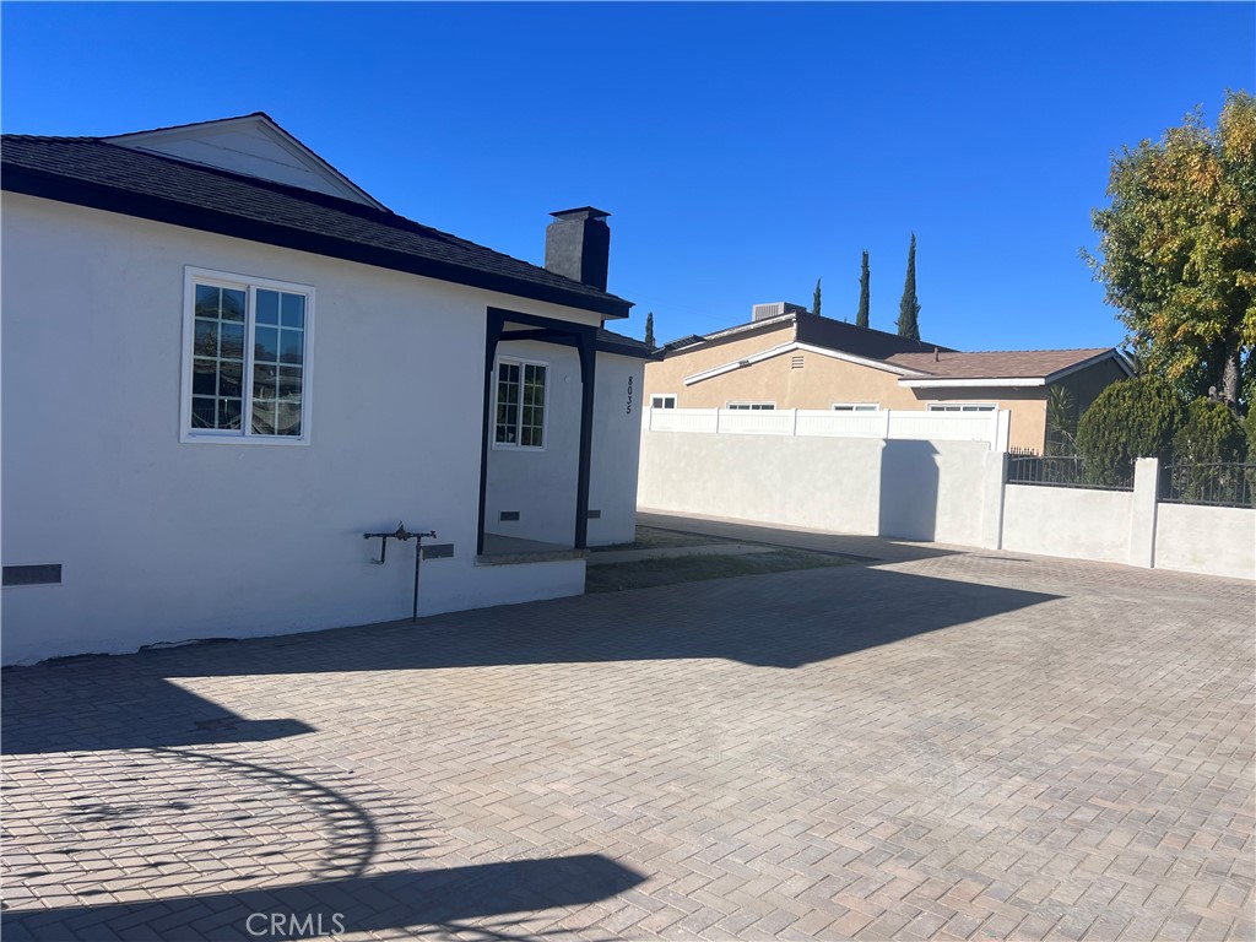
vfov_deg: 53.1
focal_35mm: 26
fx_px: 943
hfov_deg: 67.3
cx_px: 628
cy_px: 471
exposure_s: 1/5587
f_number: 1.5
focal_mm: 5.7
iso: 50
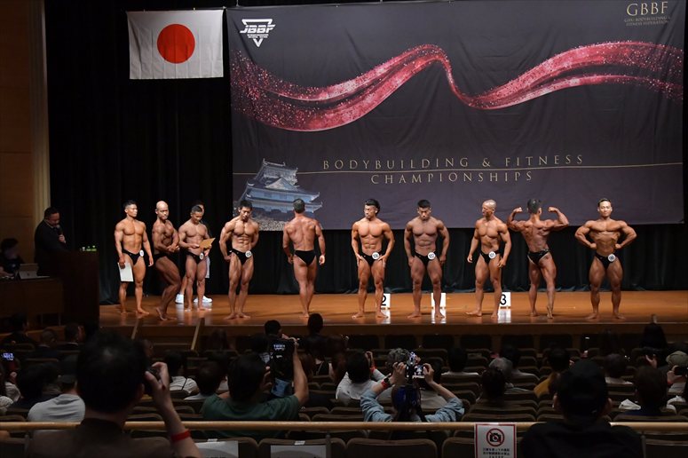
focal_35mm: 78
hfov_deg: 26.0
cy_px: 229
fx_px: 1490
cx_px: 344
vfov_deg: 17.5
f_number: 5.6
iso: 6400
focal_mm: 52
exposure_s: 1/400
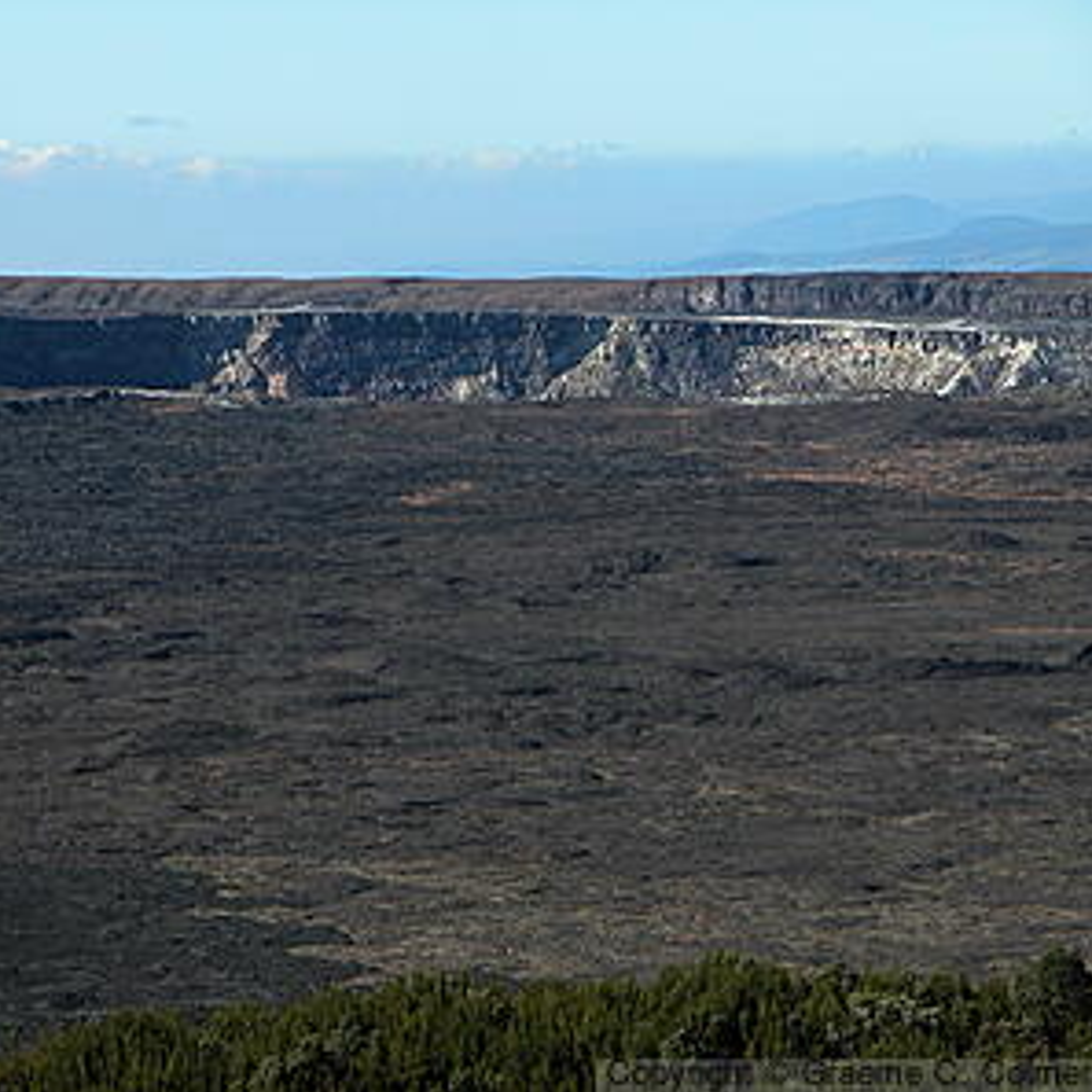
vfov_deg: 9.3
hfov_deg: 9.2
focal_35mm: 189
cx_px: 371
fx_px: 6745
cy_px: 544
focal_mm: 41.1
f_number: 5.6
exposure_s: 1/482
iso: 100
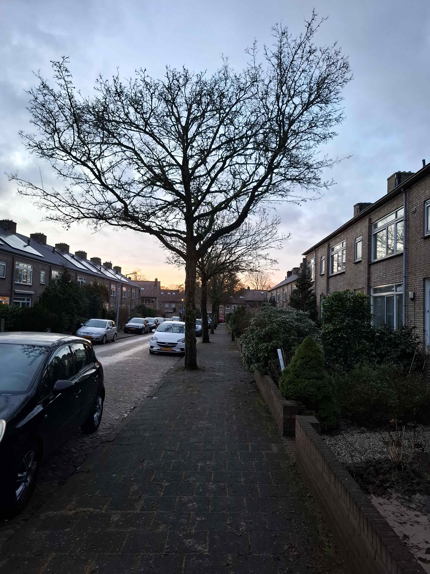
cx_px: 215
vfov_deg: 73.9
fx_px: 381
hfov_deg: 58.9
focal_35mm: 23
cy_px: 287
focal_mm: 5.54
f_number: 1.8
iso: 320
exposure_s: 1/50
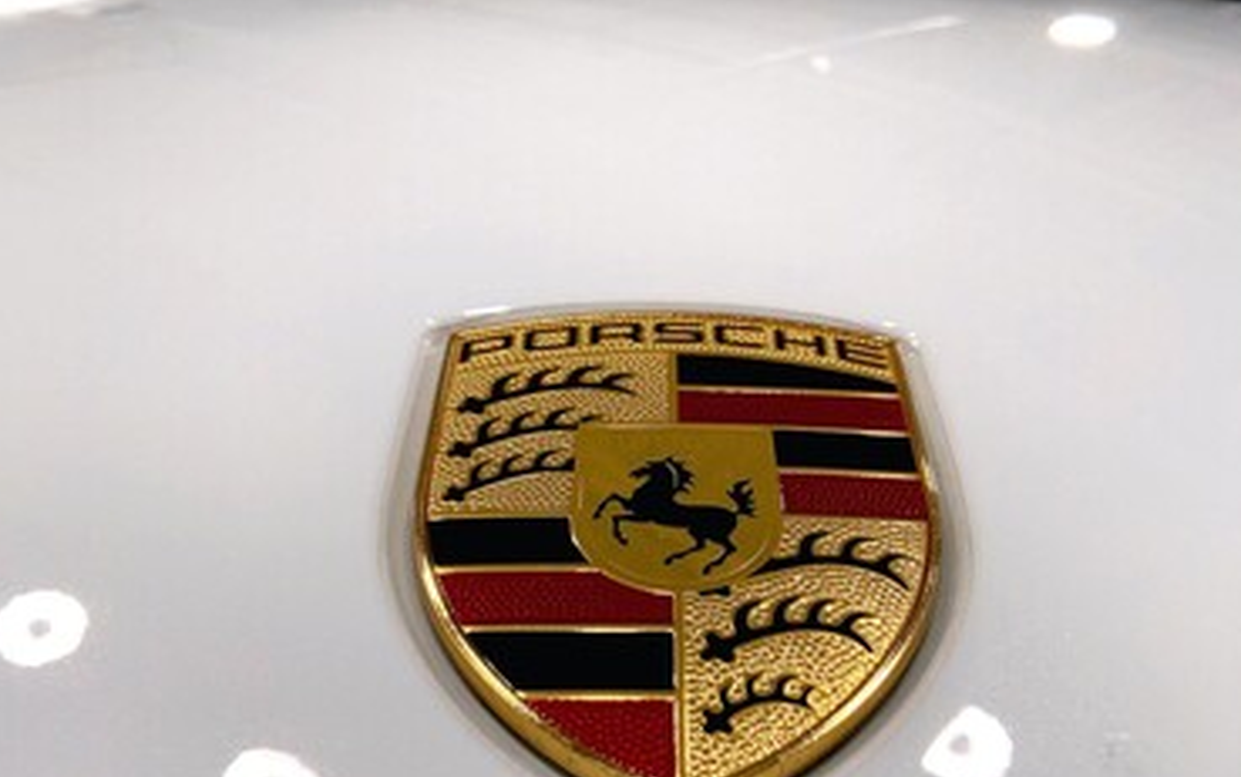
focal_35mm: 35
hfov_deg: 55.3
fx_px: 1184
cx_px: 652
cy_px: 462
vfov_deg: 36.2
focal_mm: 3
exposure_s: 1/514
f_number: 1.8
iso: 16
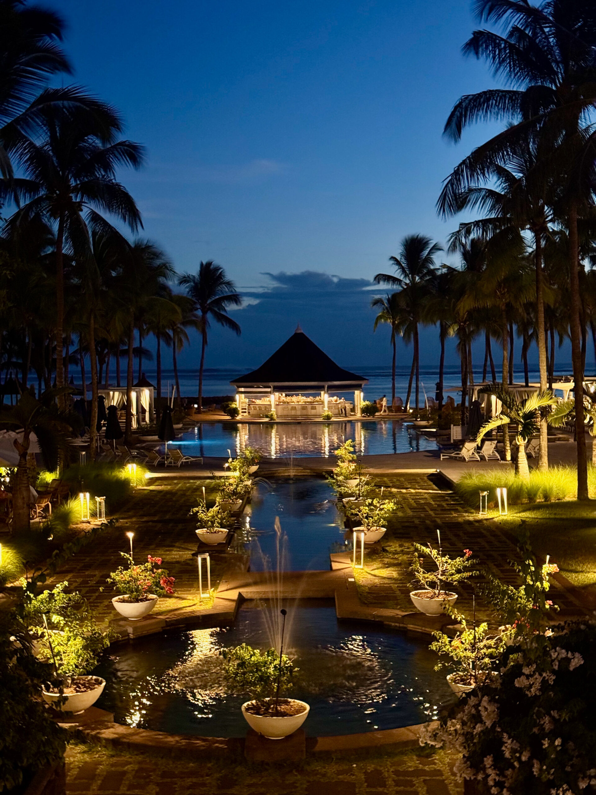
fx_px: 1102
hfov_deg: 30.3
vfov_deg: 39.7
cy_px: 398
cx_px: 298
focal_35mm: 48
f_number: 1.78
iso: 800
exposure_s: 1/30
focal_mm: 6.76
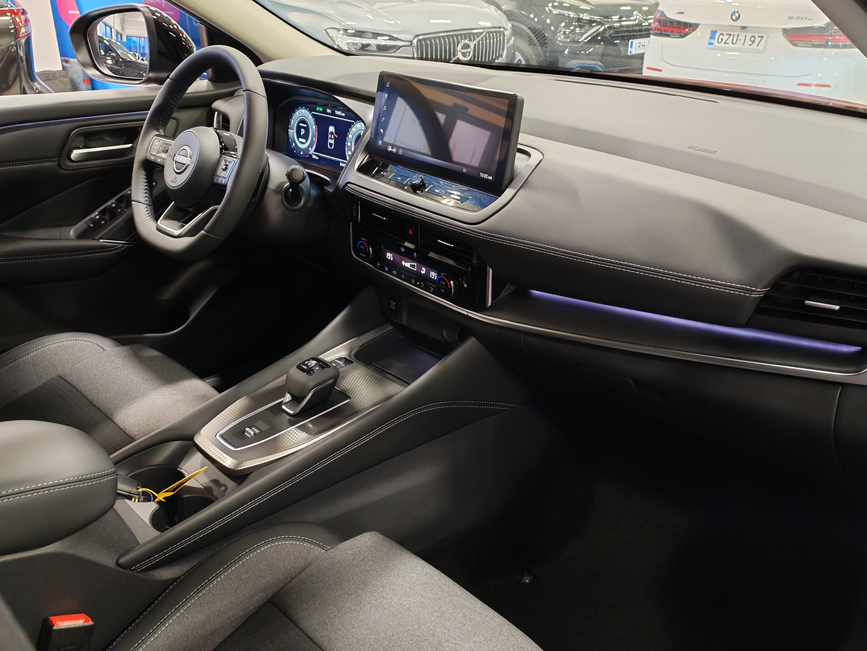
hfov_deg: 54.0
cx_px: 434
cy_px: 326
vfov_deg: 41.8
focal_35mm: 34
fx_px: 852
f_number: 1.9
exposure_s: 1/50
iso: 1000
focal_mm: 6.12
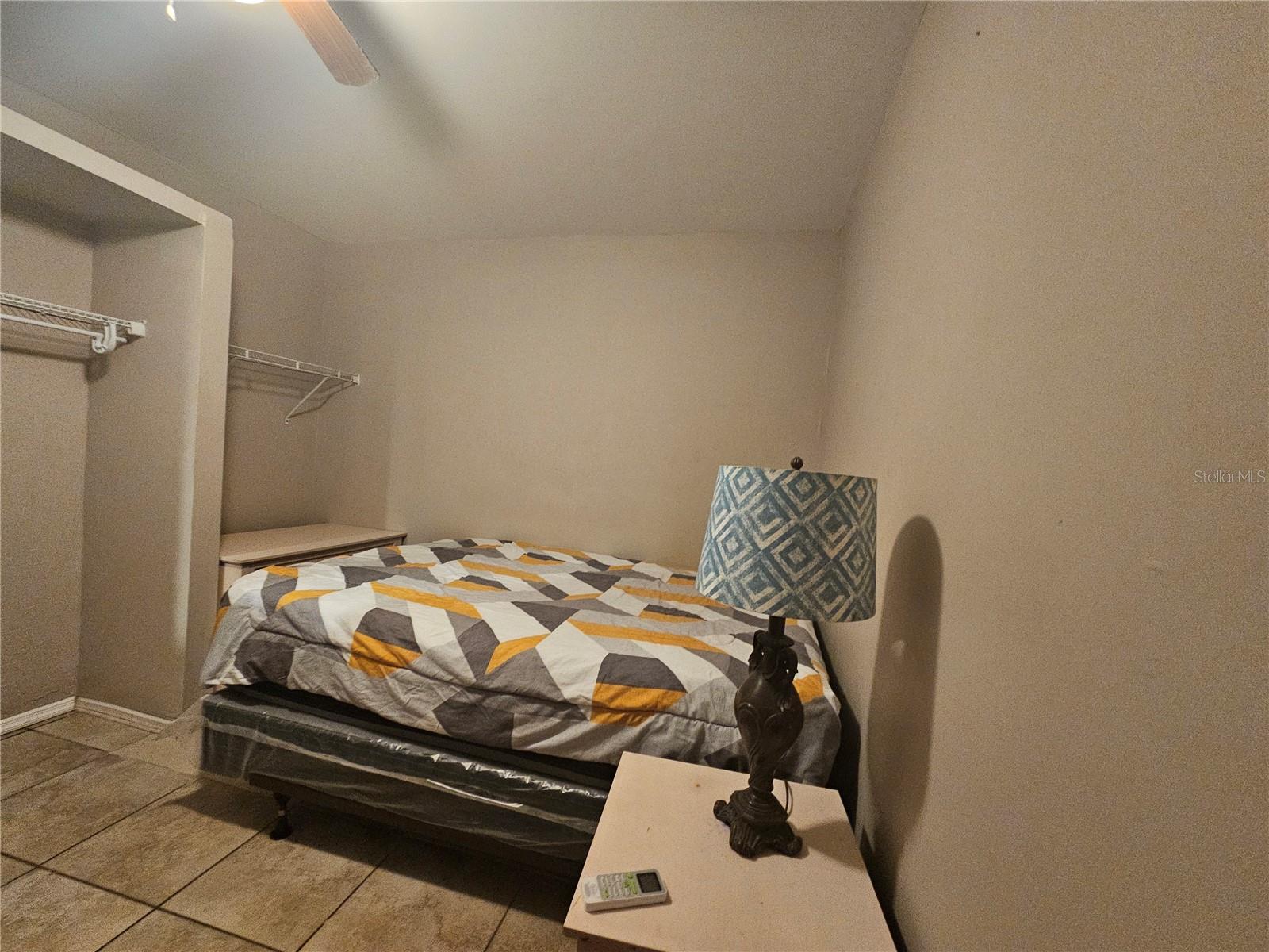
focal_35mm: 13
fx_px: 477
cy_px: 476
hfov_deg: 106.2
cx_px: 634
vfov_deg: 89.9
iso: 640
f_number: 2.2
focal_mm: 2.2
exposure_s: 1/30
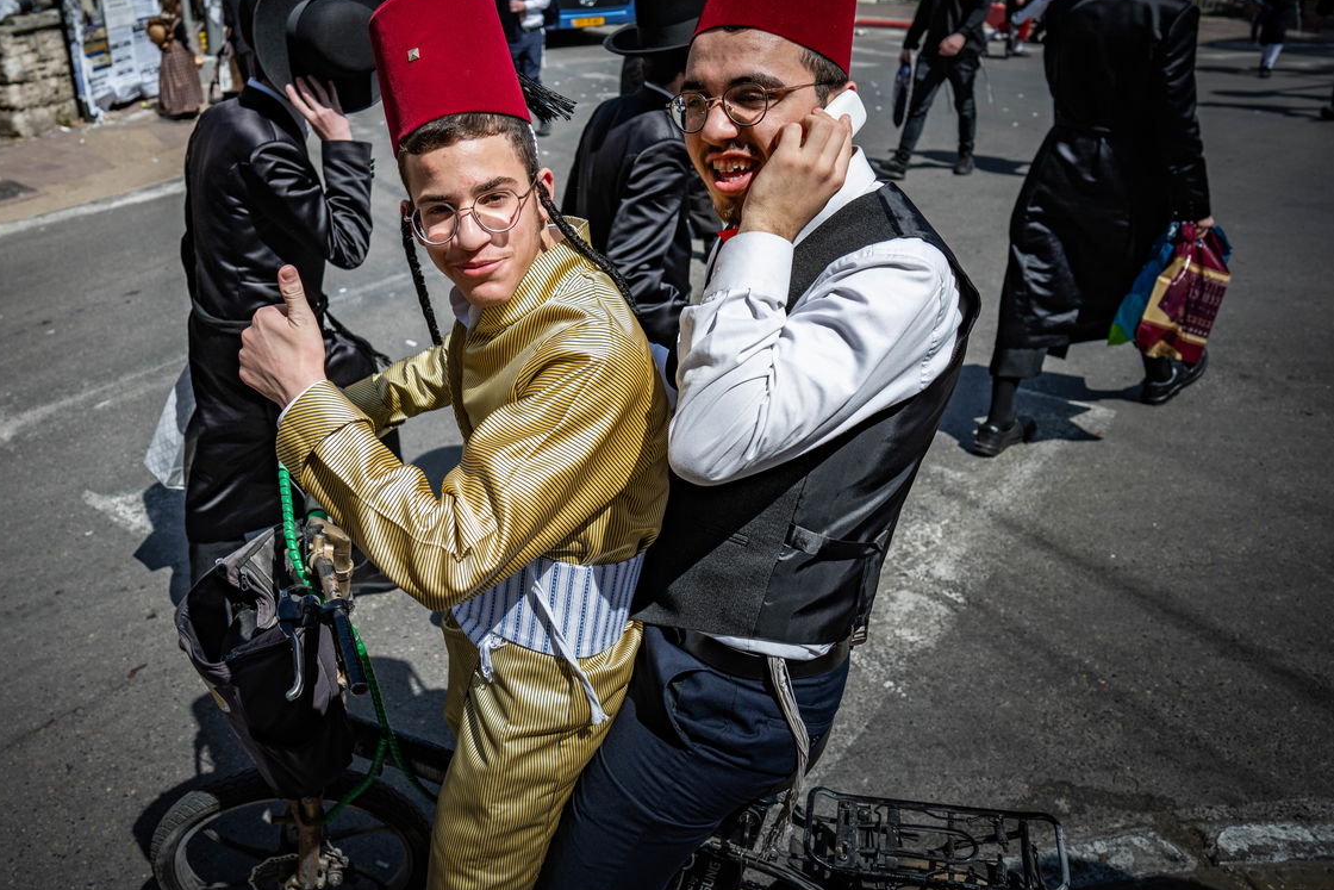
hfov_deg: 61.3
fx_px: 1112
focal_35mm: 30
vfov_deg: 43.4
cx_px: 518
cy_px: 351
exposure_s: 1/2500
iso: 200
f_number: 4.5
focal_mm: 24
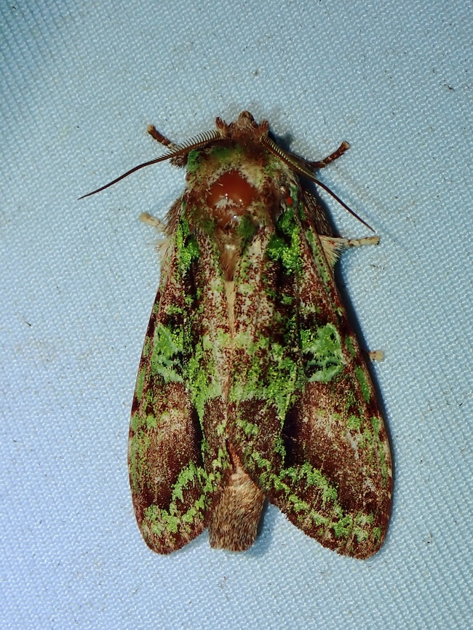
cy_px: 315
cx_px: 236
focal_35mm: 94
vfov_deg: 20.9
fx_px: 1712
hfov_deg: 15.7
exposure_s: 1/1000
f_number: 6.3
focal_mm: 16.79
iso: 100
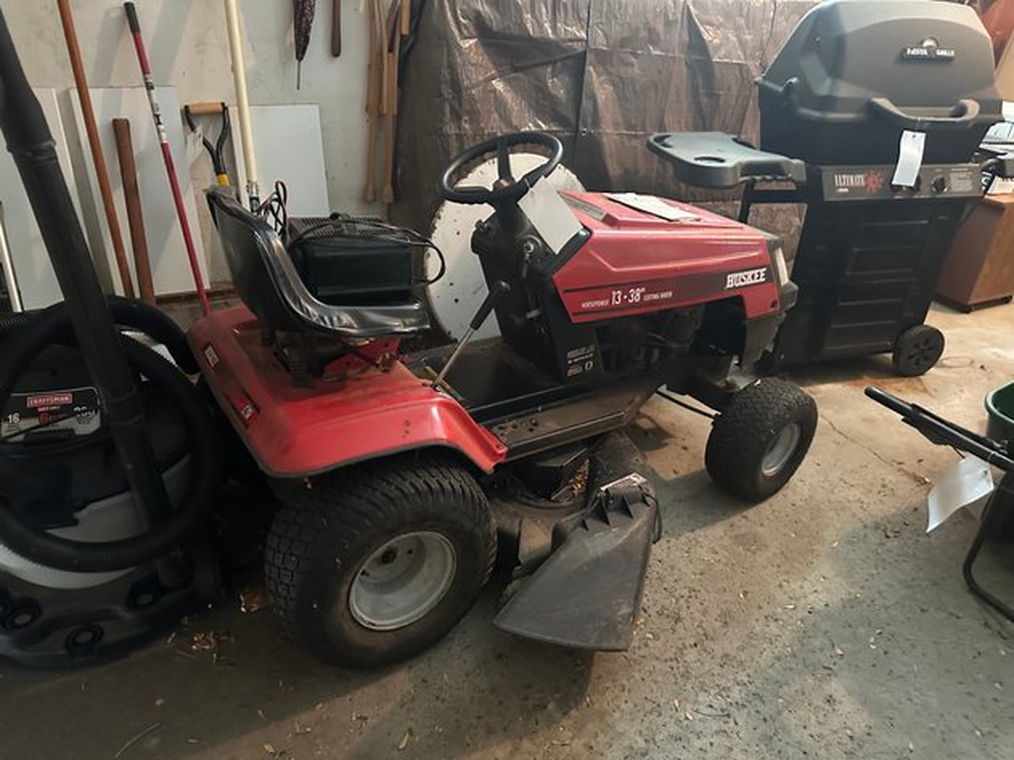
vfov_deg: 56.8
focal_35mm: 24
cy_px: 380
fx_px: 703
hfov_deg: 71.6
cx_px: 507
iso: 1250
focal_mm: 6.86
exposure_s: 1/30
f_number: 1.78
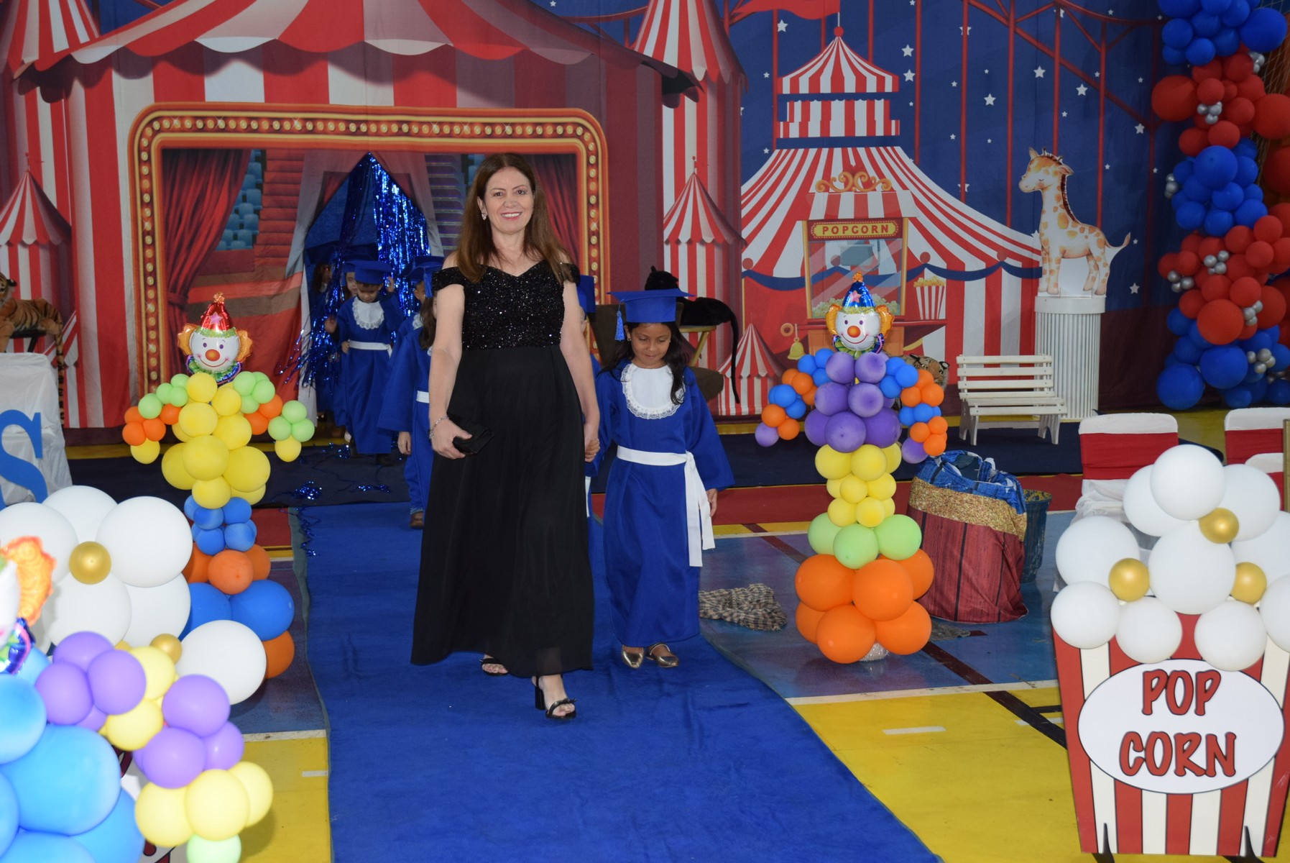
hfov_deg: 38.9
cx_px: 645
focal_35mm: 51
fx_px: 1829
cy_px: 432
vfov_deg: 26.5
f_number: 4
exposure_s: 1/60
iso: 1100
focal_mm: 34
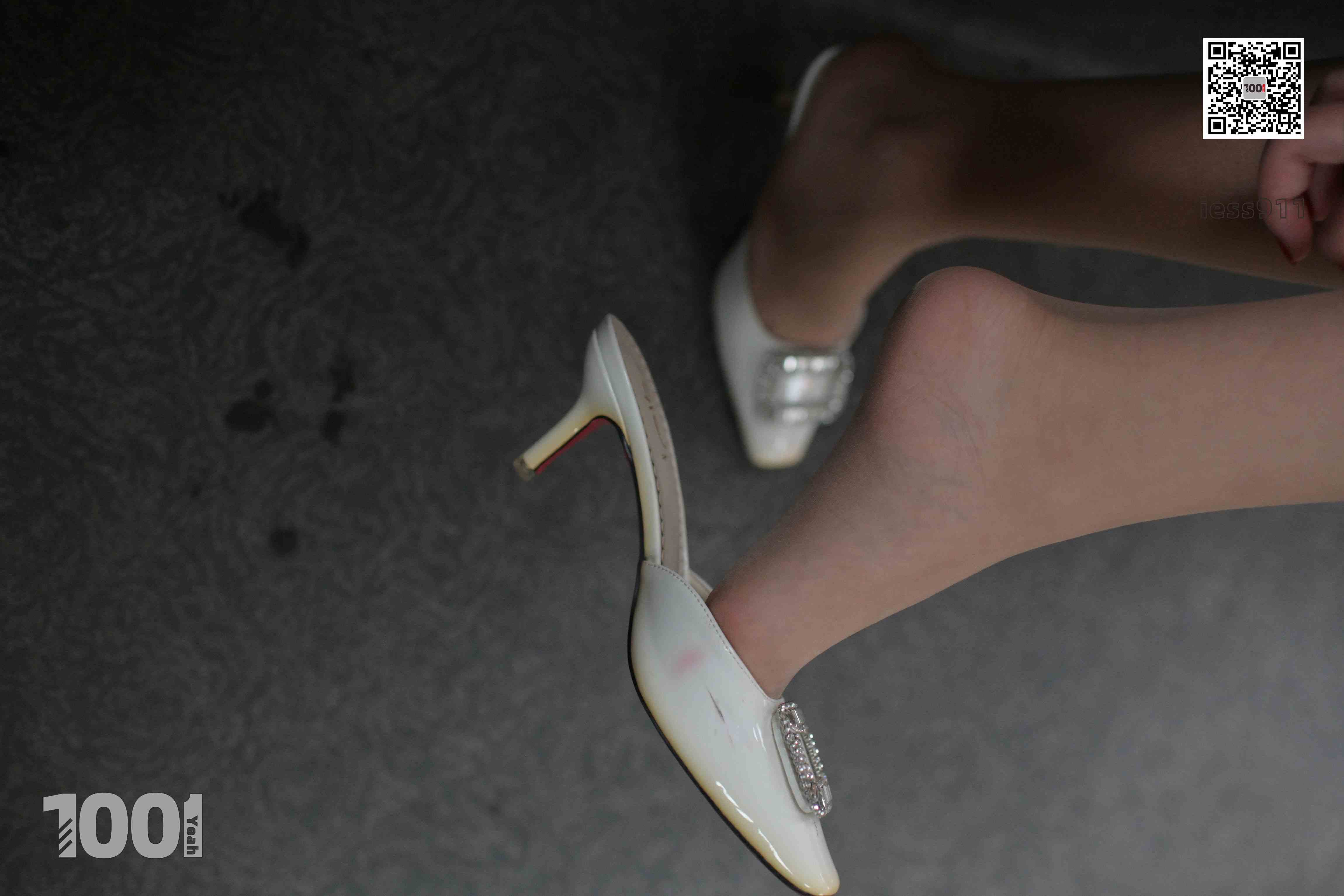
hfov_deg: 54.4
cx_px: 672
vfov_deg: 37.9
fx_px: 1307
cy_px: 448
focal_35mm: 35
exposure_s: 1/200
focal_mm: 35
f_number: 2.2
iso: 3600
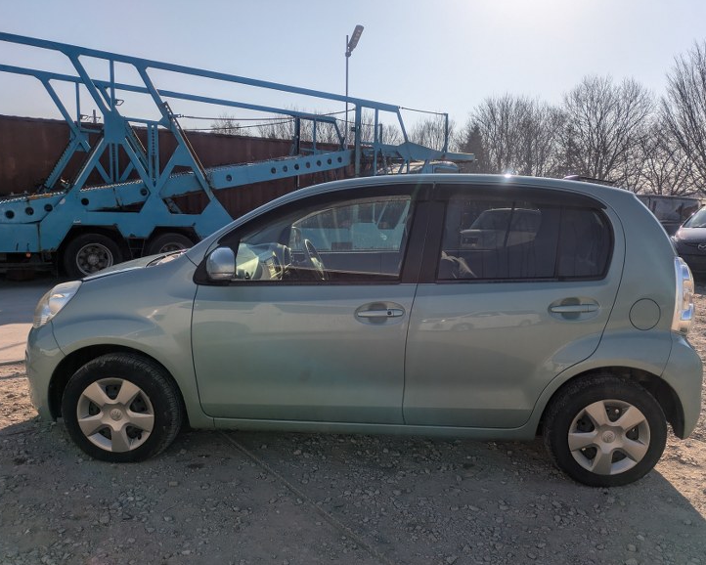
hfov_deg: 64.0
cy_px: 289
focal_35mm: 27
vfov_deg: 53.2
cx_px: 378
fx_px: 564
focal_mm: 5.43
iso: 54
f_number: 1.89
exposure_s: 1/4444
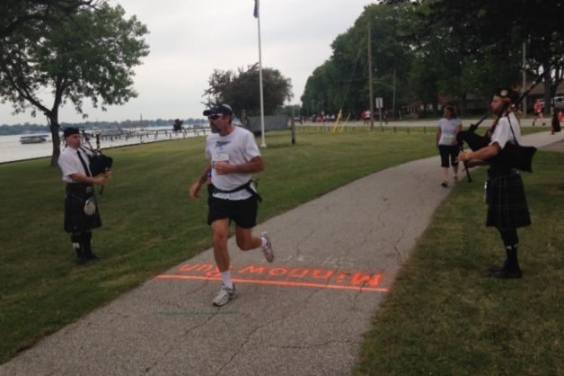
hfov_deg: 54.5
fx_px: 548
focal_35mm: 35
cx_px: 280
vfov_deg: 37.8
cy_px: 164
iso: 50
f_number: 2.4
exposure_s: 1/616
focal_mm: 4.12
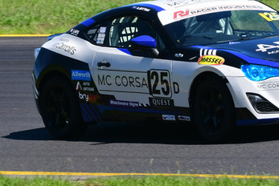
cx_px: 183
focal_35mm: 691
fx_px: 5360
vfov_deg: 2.0
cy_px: -12
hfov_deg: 3.0
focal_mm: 200
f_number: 11
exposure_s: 1/640
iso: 500
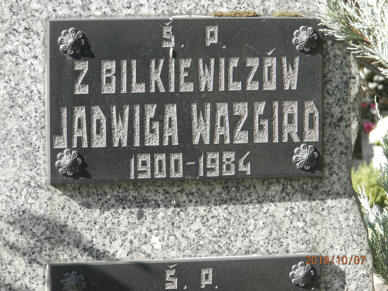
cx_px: 194
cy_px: 145
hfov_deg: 12.8
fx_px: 1726
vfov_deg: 9.6
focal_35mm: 154
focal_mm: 27.4
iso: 160
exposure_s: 1/200
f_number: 4.9
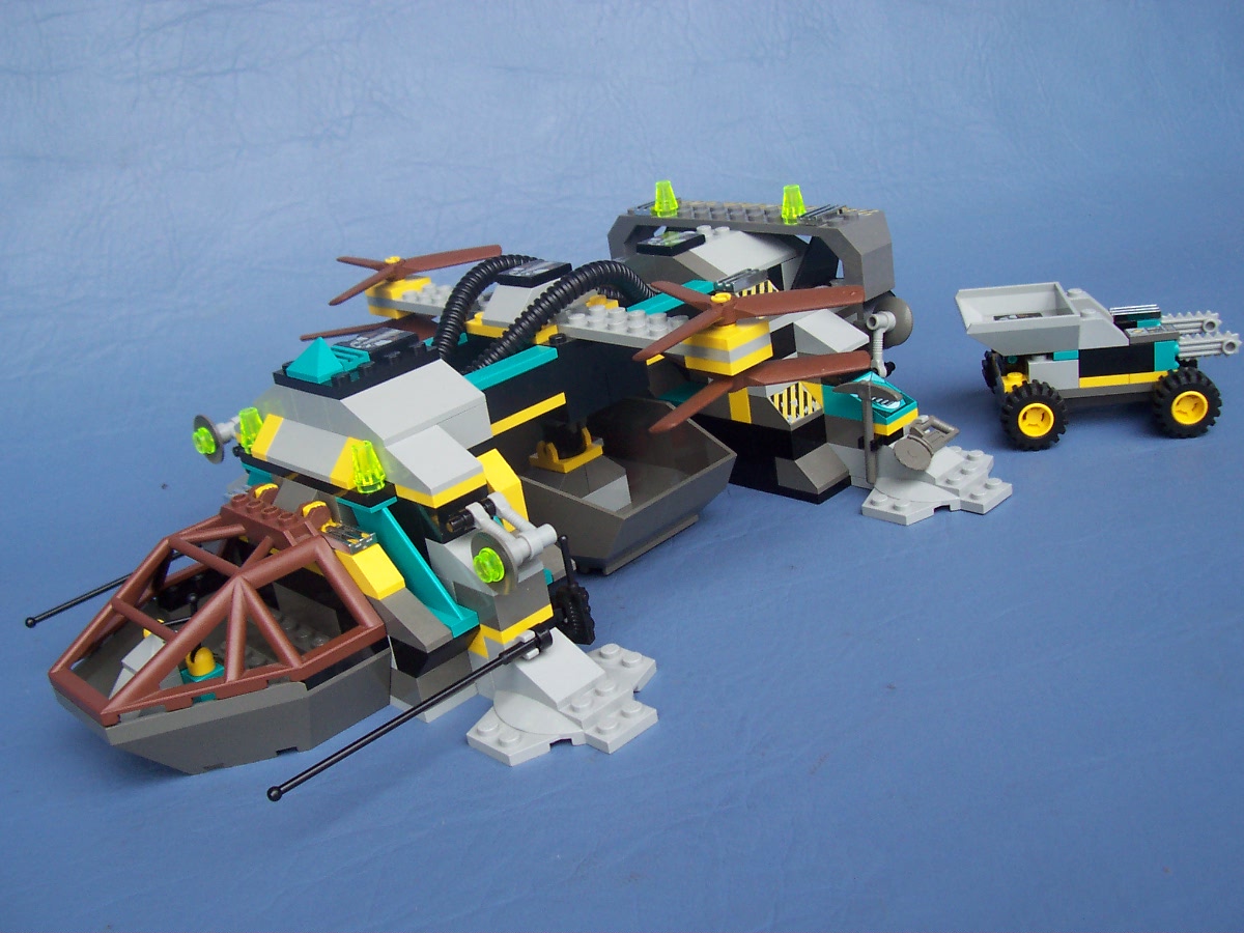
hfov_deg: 50.1
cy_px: 466
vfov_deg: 38.7
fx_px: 1330
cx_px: 622
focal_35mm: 37
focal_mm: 5.6
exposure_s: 1/350
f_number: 2.8
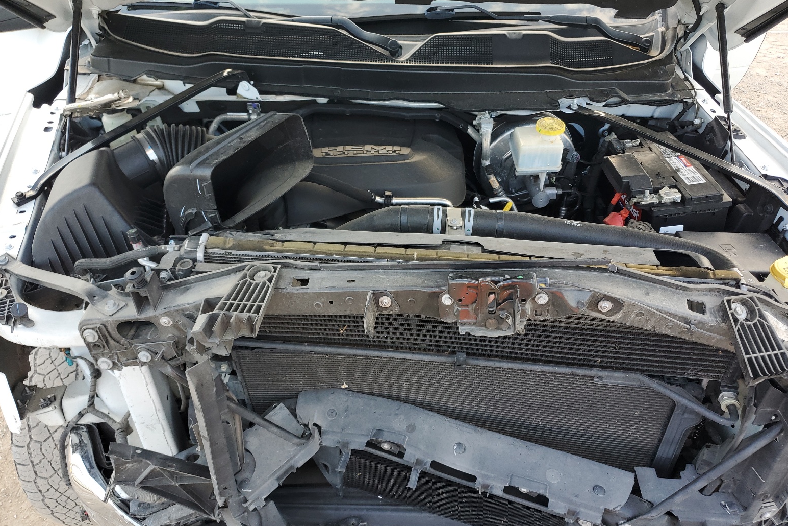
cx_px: 406
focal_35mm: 28
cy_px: 289
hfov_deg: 65.5
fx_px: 613
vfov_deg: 46.3
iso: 50
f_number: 1.5
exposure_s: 1/213
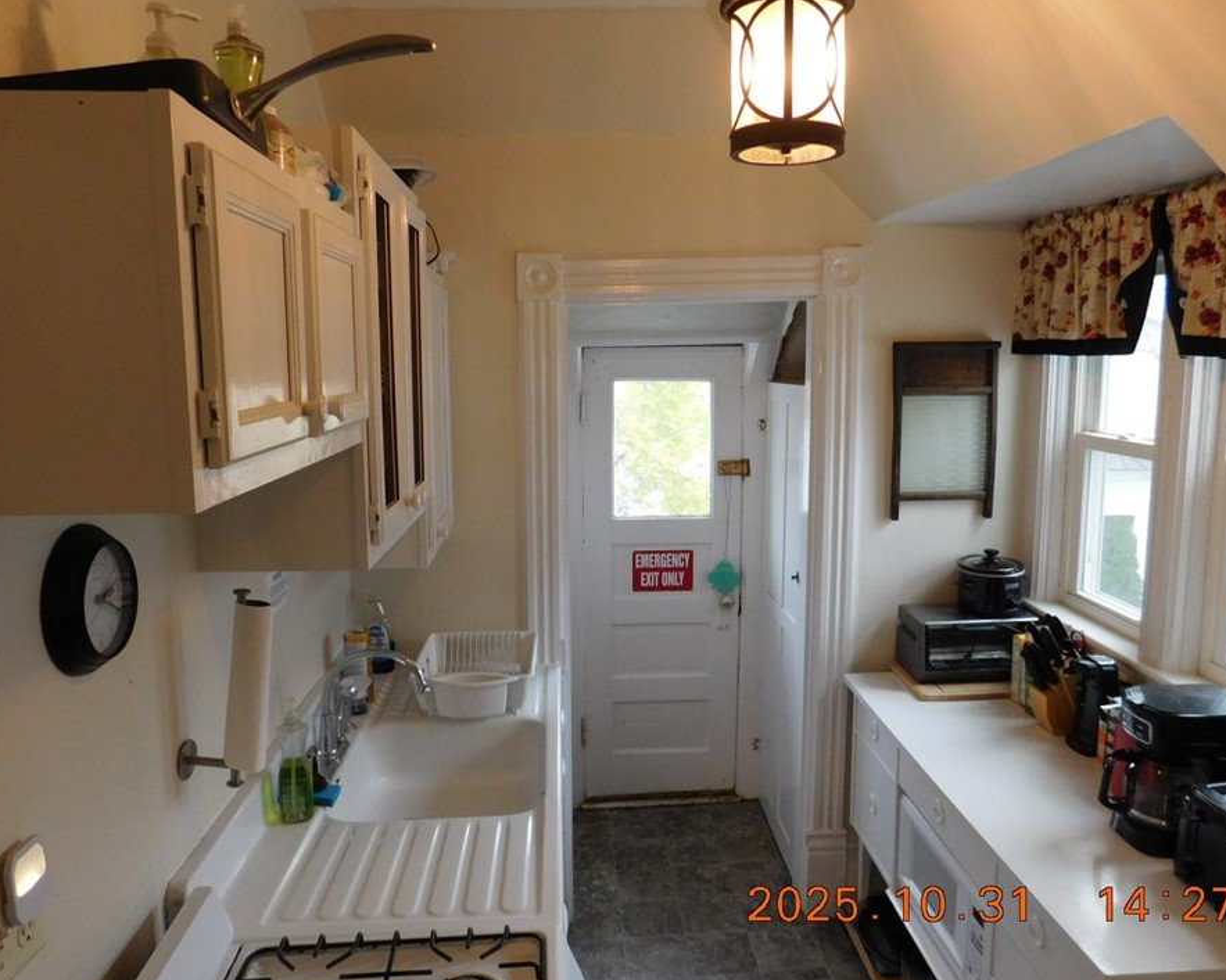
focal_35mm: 26
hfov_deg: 66.0
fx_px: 943
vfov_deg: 54.9
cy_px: 484
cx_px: 614
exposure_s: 1/30
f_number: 3
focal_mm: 4
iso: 200
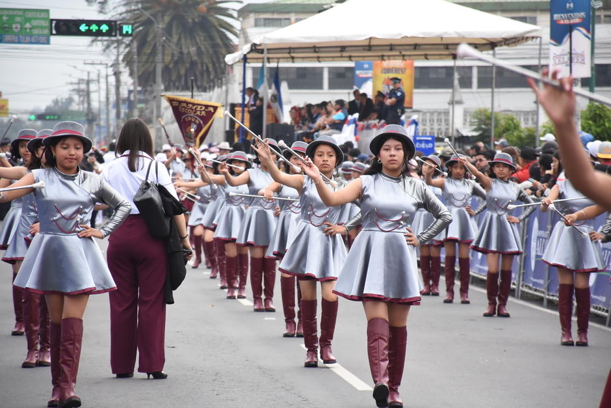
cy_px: 204
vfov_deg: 6.5
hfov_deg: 9.8
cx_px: 306
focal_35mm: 210
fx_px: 3564
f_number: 5.6
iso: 1000
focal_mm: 140
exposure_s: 1/1000
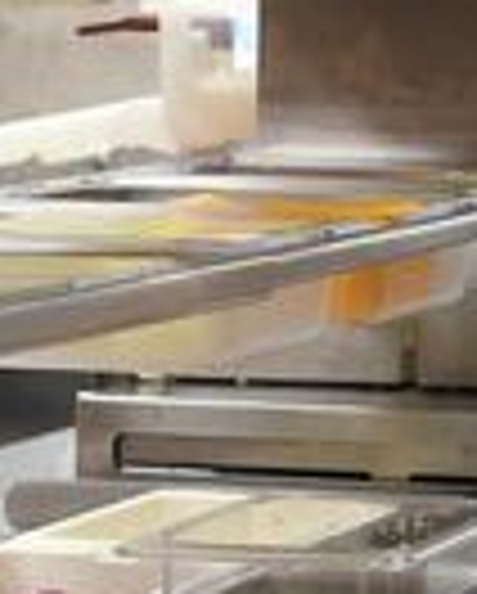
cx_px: 1123
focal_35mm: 170
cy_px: -4
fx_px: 2993
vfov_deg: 11.2
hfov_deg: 8.4
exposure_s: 1/60
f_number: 2.8
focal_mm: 20
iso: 400
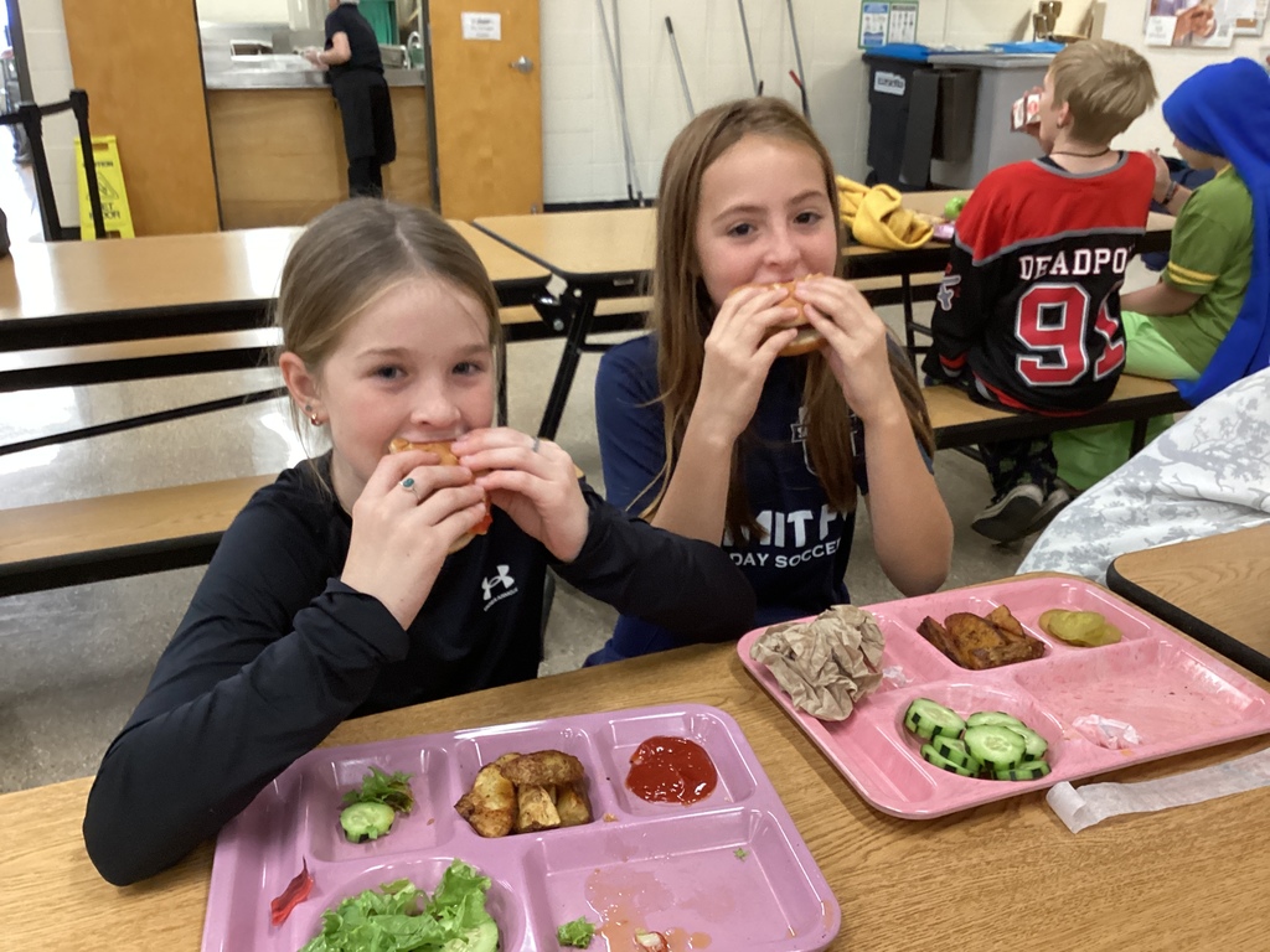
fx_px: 1137
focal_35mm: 31
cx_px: 635
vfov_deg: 45.4
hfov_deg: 58.4
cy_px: 476
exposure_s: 1/40
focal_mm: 3.3
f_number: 2.4
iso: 250
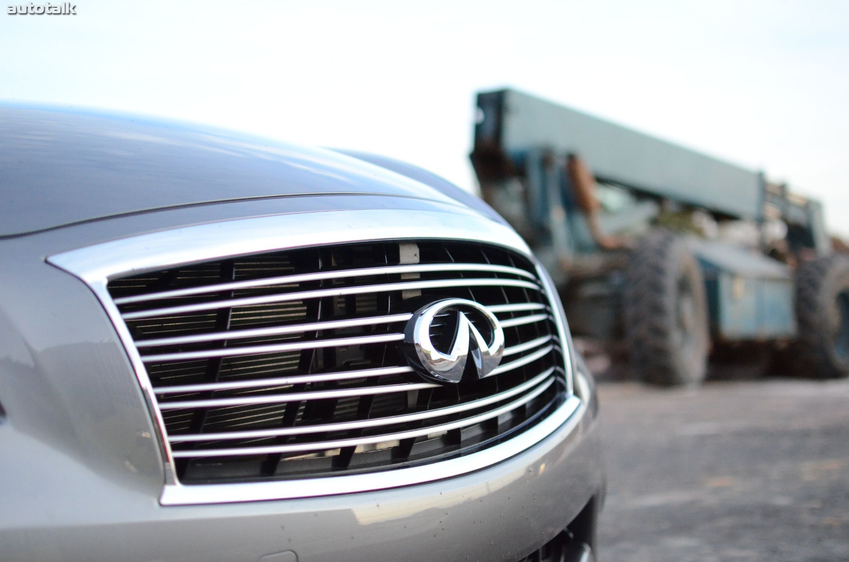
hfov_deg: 37.9
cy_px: 281
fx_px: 1236
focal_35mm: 52
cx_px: 424
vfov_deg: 25.6
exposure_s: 1/8000
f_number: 1.8
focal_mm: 35
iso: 3200
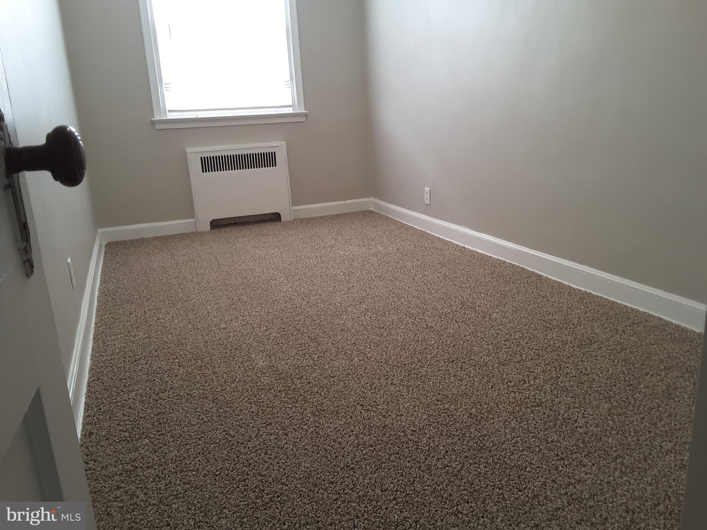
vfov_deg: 45.4
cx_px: 354
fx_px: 633
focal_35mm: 31
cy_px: 265
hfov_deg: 58.4
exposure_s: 1/30
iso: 64
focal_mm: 2.9
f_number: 1.9
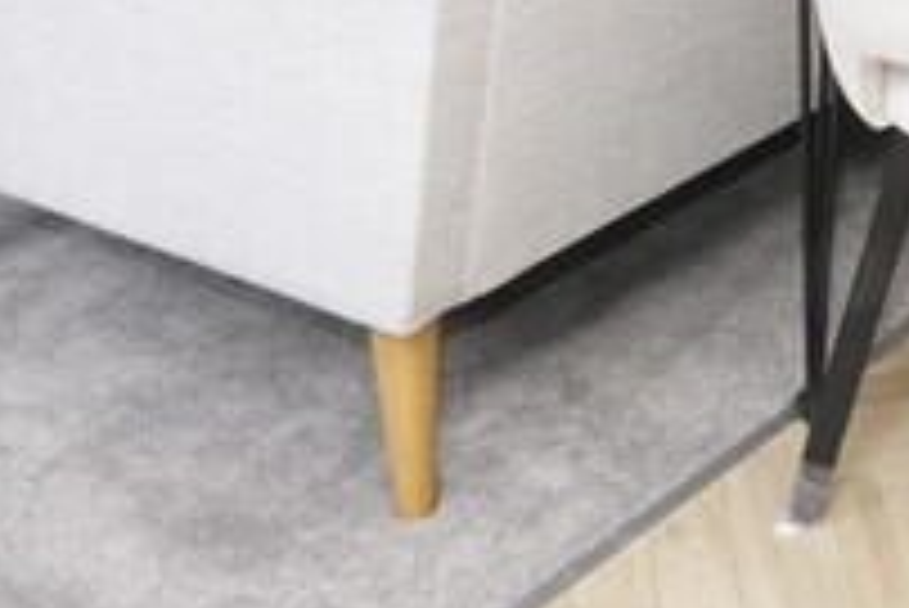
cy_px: -502
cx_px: 1206
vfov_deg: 14.7
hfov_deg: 22.3
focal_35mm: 81
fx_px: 2047
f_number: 16
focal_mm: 16
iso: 1600
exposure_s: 1/60
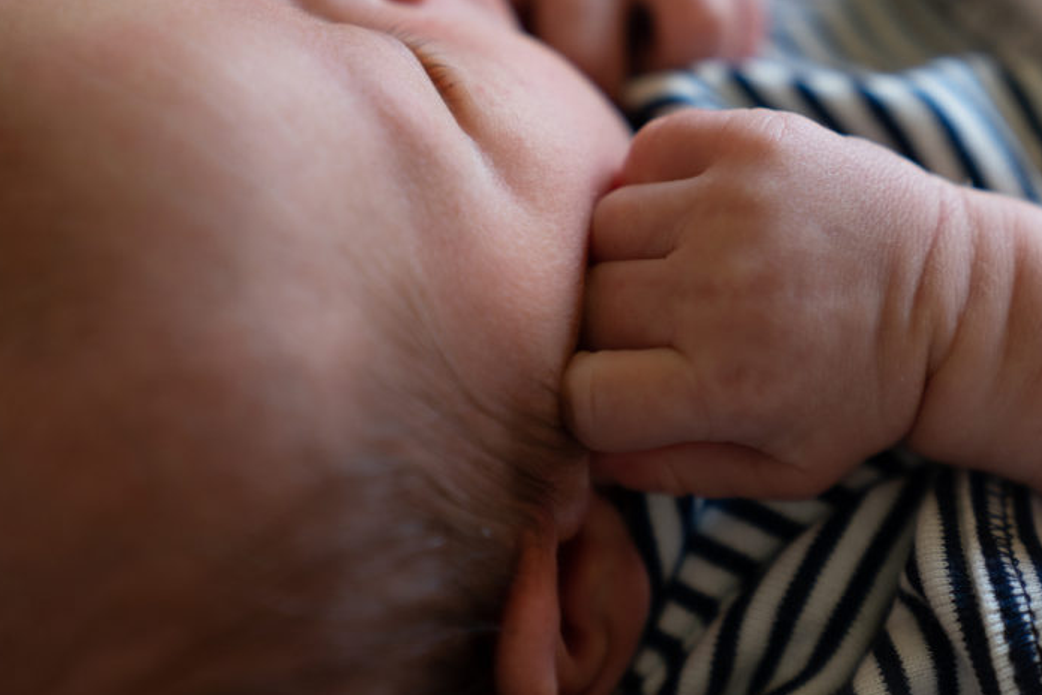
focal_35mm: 103
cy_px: 281
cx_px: 650
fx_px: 2981
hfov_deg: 19.8
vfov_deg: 13.3
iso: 320
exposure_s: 1/125
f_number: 3.2
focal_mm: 70
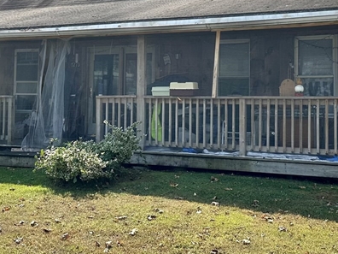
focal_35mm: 62
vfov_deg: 23.4
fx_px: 605
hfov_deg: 31.2
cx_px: 174
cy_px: 66
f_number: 1.78
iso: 80
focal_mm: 6.86
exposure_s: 1/2882
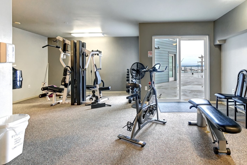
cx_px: 143
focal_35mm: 18
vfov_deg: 67.2
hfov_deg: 89.3
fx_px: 124
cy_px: 73
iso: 3200
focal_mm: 10
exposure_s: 1/5
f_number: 11
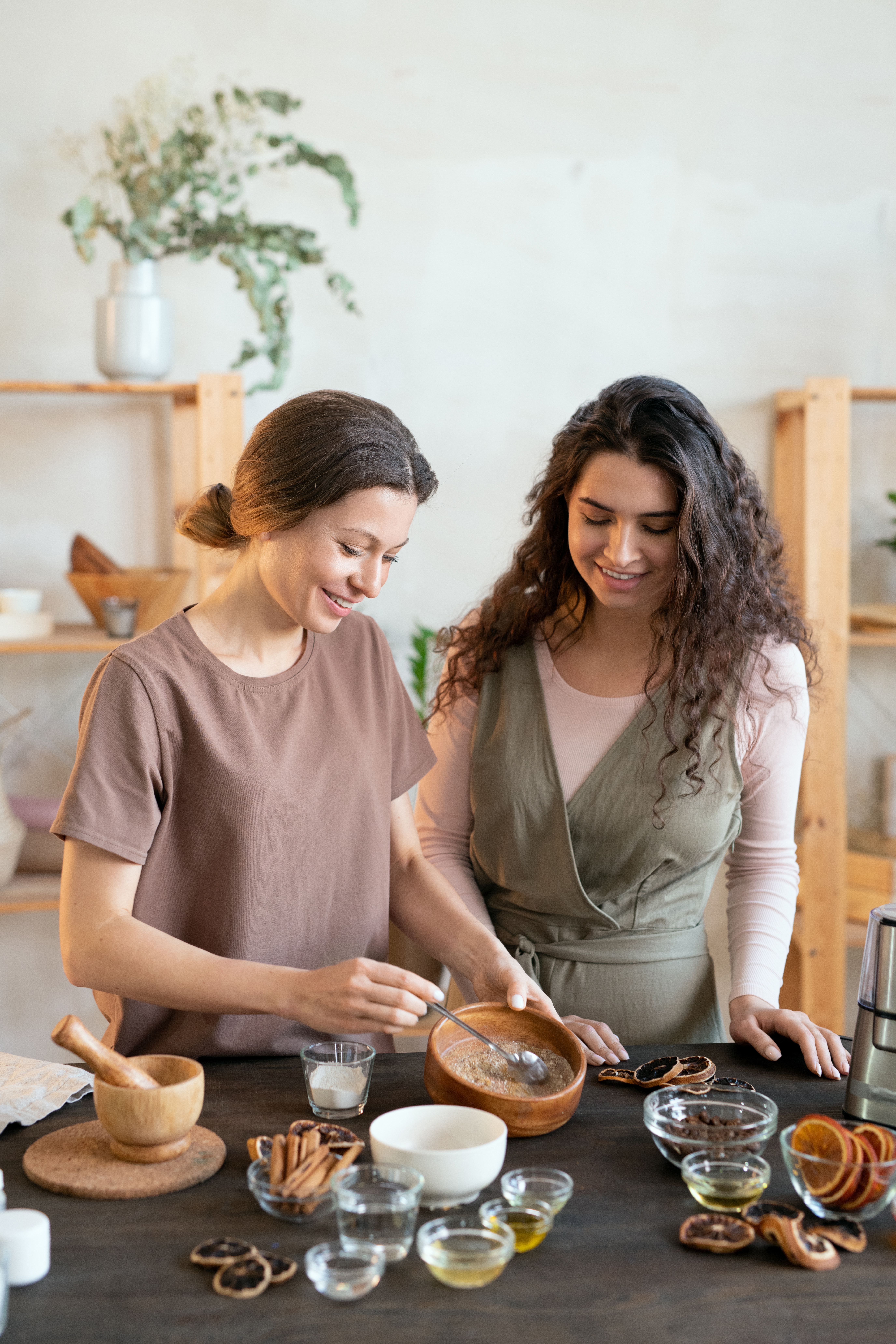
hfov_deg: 27.0
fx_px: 1867
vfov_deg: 39.6
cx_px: 448
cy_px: 672
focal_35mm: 50
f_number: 3.2
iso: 800
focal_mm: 50
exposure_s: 1/160
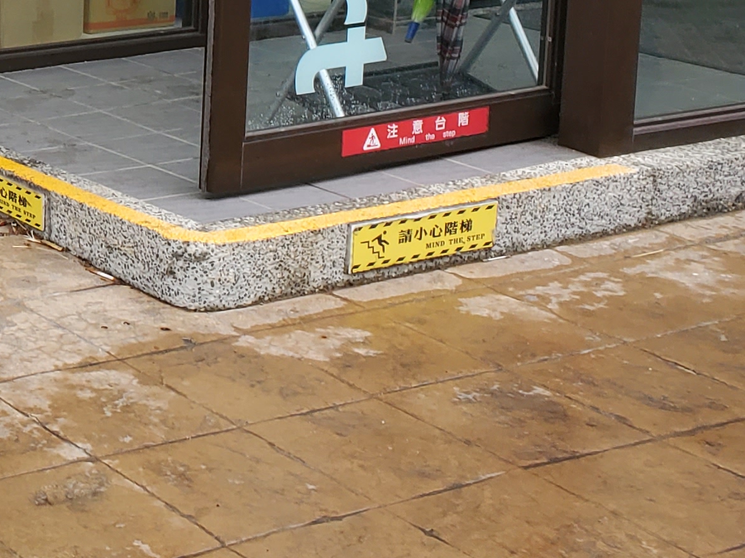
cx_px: -459
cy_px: -86
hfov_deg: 18.7
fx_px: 1915
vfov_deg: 16.0
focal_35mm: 89
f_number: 2.4
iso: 80
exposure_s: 1/120
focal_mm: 4.3
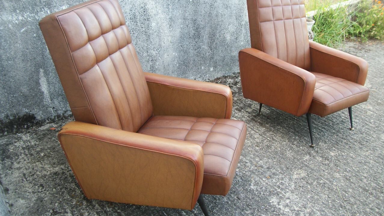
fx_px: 356
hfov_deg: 56.6
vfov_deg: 33.7
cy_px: 96
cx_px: 192
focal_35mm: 35
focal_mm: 5.7
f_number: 2.9
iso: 80
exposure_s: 1/60
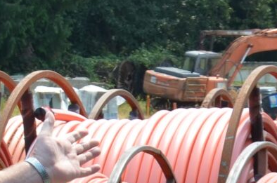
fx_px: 2841
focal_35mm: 370
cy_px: 132
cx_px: -362
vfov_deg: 3.7
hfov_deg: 5.4
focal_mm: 38
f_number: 8
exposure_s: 1/250
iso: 200
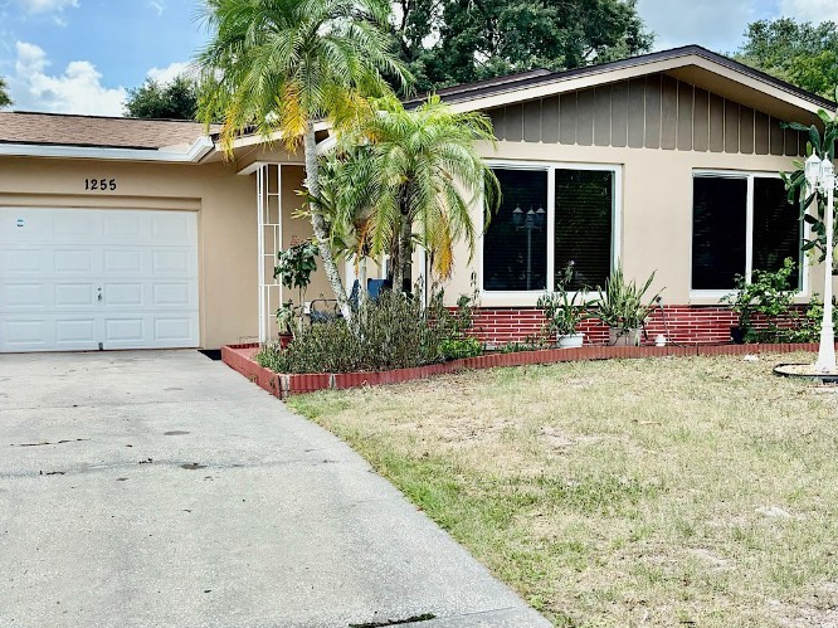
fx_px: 968
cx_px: 437
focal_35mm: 40
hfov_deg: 46.8
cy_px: 335
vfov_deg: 35.9
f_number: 1.6
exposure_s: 1/1949
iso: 50
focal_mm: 5.96
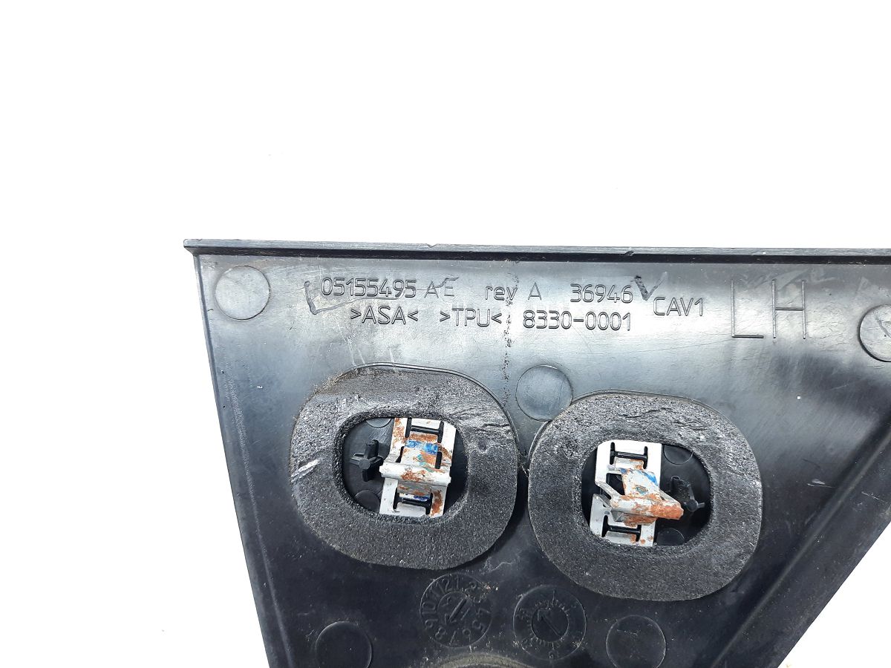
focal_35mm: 25
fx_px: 643
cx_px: 446
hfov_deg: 69.4
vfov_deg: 54.9
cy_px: 334
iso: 160
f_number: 2
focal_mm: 4.6
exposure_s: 1/50
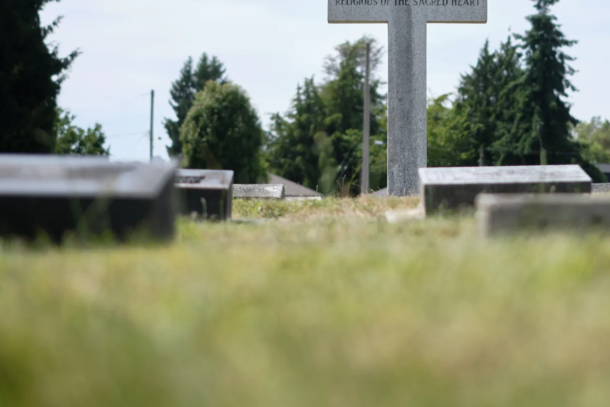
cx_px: 396
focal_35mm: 97
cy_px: 15
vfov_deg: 13.9
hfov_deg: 21.0
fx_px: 1644
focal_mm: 33
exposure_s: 1/8000
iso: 160
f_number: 1.4
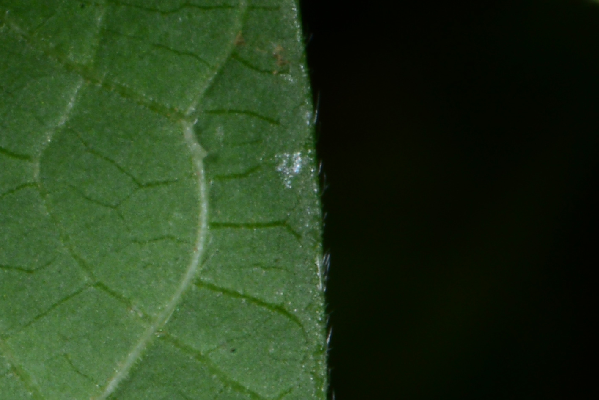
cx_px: -494
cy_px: 116
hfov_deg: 4.6
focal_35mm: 446
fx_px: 7423
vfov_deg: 3.1
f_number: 36
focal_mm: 105
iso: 400
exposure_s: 1/160
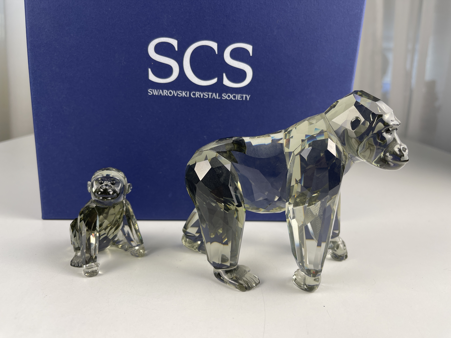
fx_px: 326
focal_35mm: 25
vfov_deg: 54.9
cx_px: 226
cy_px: 169
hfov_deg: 69.4
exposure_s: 1/100
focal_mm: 5.1
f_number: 1.6
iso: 32
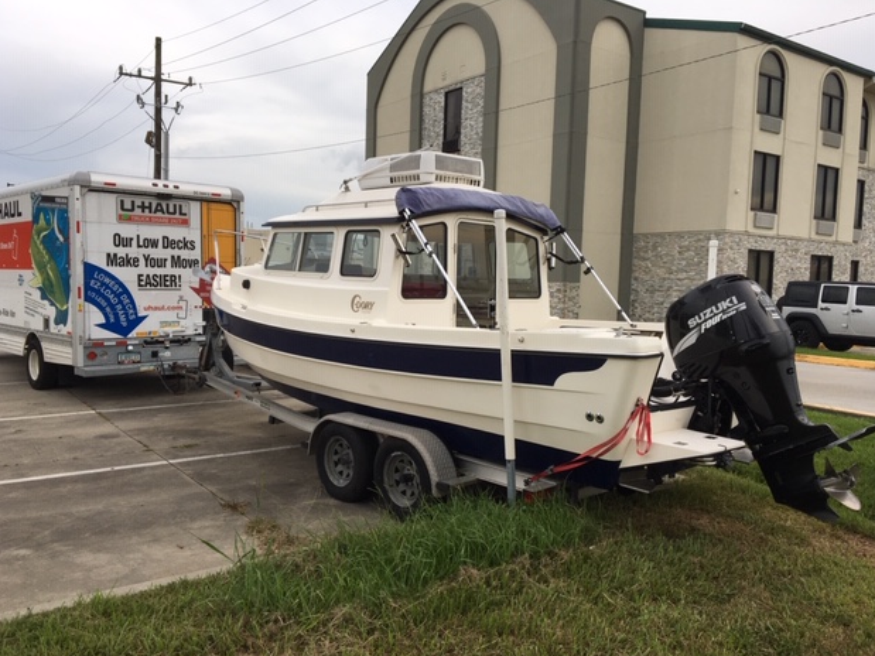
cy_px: 335
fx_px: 758
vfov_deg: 46.8
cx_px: 427
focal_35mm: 30
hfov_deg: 60.0
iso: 25
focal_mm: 4.15
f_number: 2.2
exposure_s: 1/227
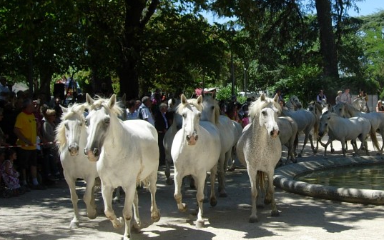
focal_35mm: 60
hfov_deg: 33.5
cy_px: 121
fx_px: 628
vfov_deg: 21.7
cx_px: 271
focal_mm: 7.8
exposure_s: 1/1024
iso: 64
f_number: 2.8
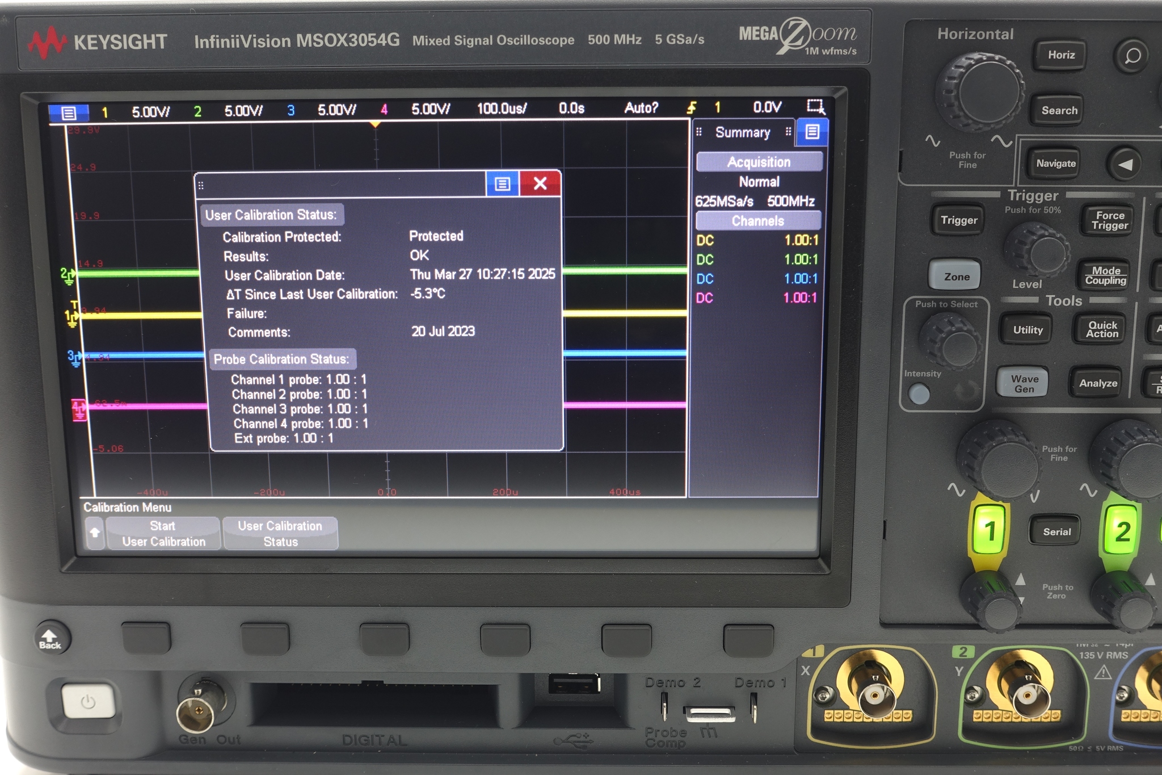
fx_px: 1452
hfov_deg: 43.6
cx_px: 581
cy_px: 388
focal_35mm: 45
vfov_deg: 29.9
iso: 100
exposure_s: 1/4
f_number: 5
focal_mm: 16.62
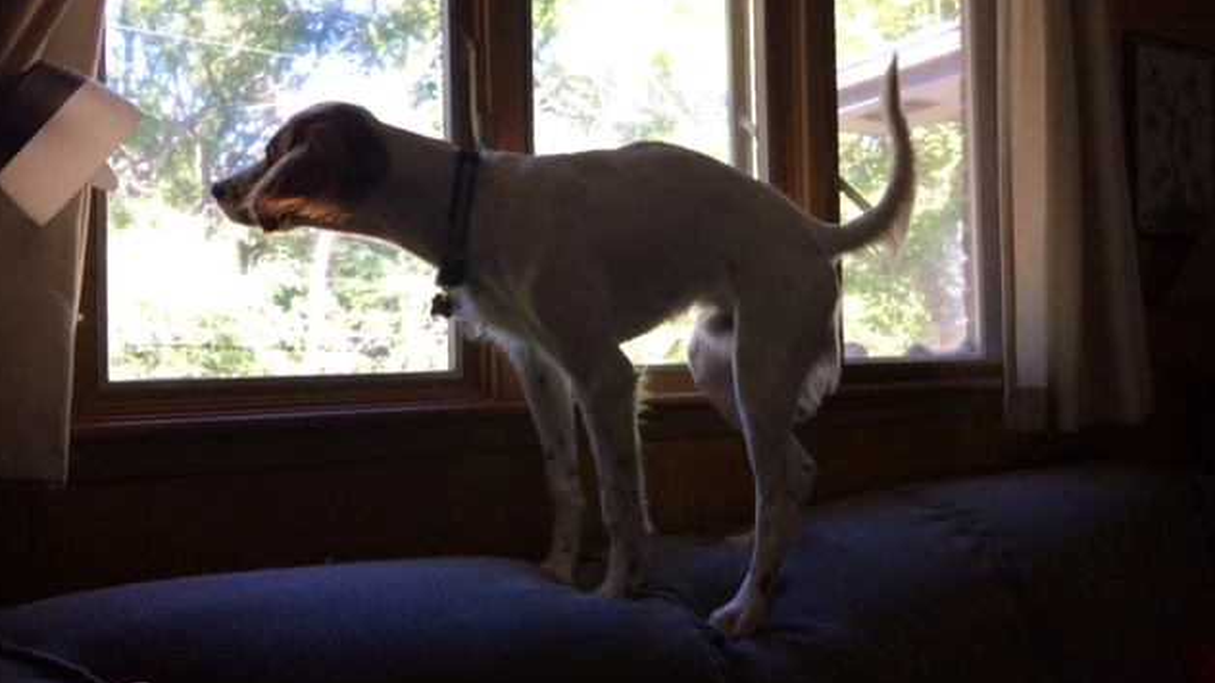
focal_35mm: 32
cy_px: 321
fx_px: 1031
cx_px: 602
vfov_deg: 36.6
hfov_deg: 61.0
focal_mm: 4.15
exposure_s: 1/40
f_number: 2.2
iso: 32
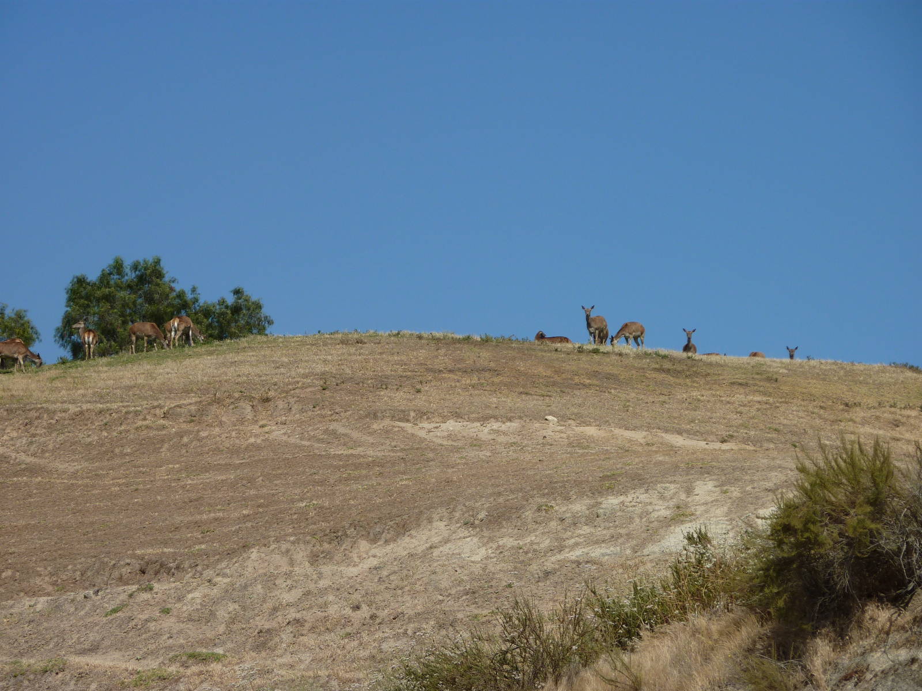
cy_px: 346
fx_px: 4208
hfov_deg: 12.5
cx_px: 461
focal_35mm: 158
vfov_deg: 9.4
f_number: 5.6
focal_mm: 25.9
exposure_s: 1/640
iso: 80
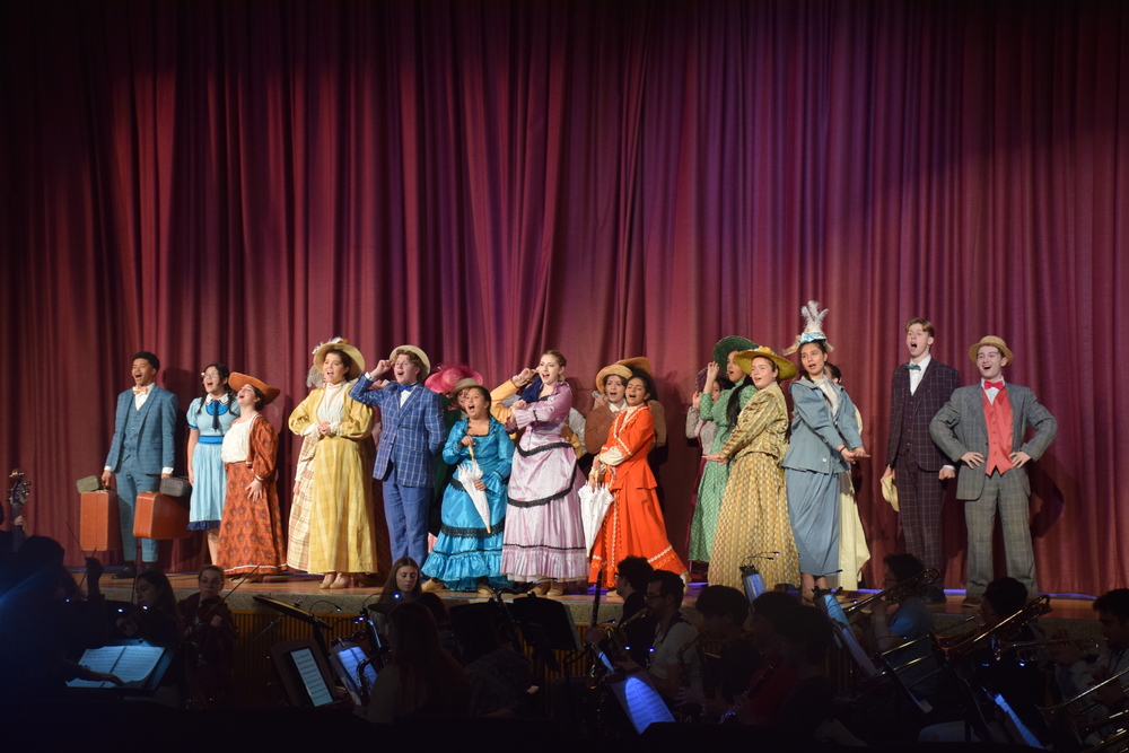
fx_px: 2117
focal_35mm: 68
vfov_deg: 20.2
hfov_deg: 29.9
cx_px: 564
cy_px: 376
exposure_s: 1/60
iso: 900
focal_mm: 45
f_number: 4.5
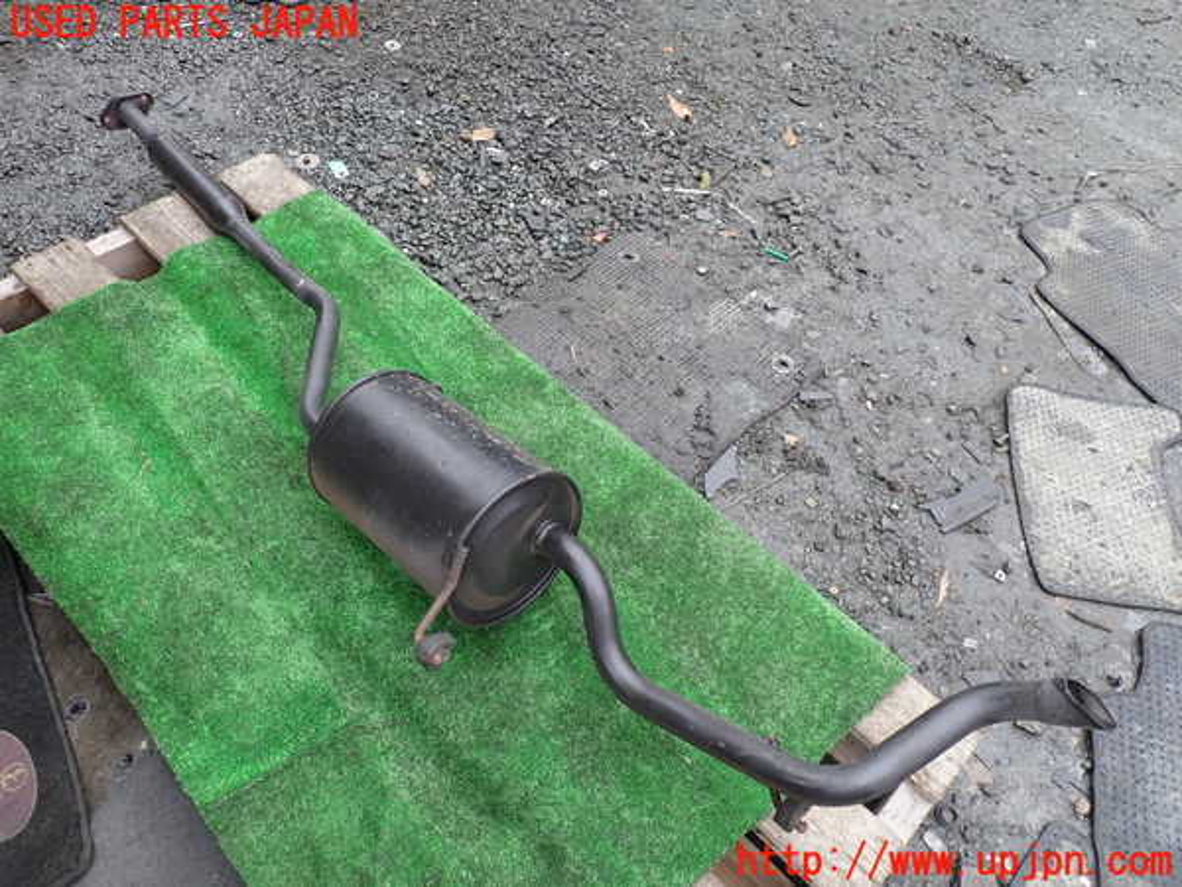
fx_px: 854
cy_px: 444
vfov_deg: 54.9
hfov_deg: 69.4
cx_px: 591
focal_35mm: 25
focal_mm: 4.5
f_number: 2.8
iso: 100
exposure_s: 1/125
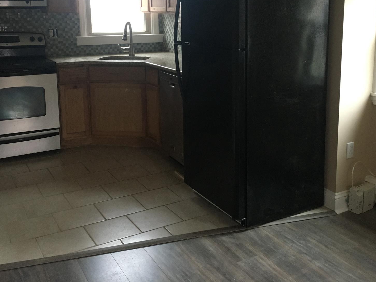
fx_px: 445
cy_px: 84
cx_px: 195
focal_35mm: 41
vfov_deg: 34.6
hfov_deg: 45.8
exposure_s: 1/24
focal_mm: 4.15
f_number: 2.2
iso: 200
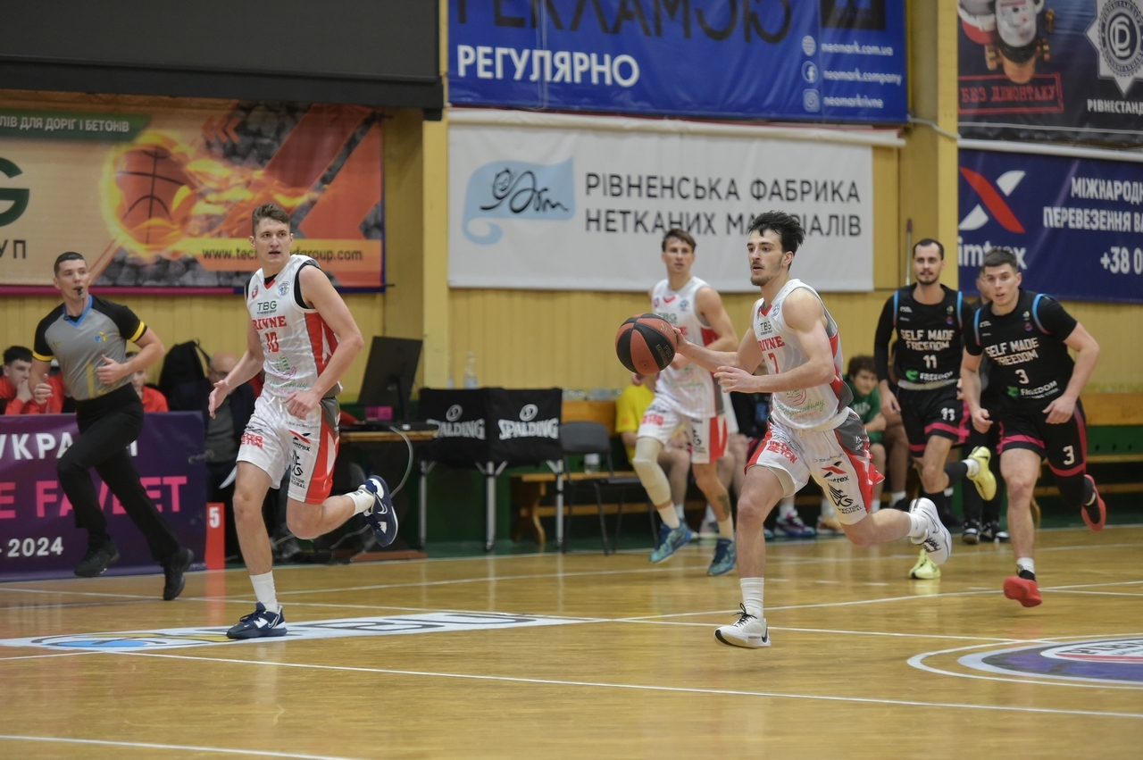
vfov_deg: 10.1
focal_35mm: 135
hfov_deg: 15.2
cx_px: 572
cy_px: 380
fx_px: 4282
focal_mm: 135
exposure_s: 1/1600
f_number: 2.8
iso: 3200
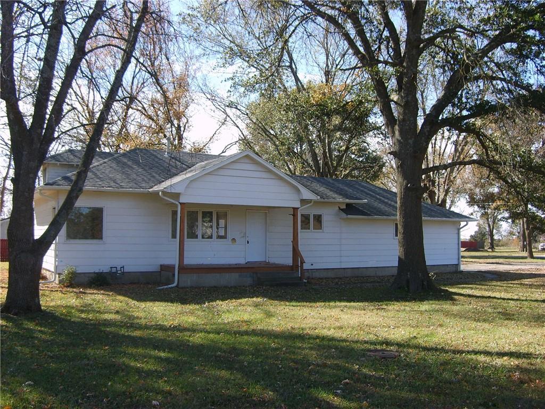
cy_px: 204
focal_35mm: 35
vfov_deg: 40.7
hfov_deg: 52.6
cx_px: 272
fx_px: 551
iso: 50
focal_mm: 5.8
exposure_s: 1/250
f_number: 2.8
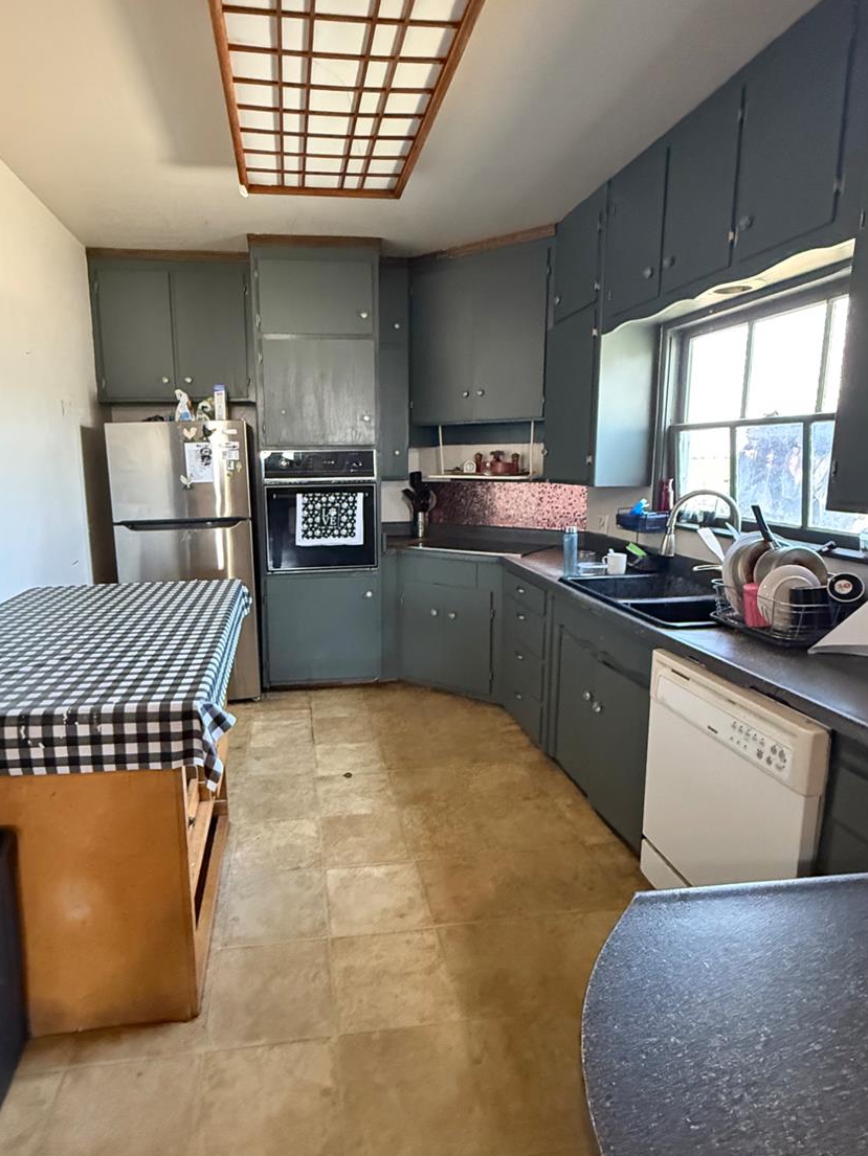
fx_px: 635
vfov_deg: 84.6
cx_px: 366
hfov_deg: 68.3
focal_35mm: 19
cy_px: 565
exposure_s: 1/60
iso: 1000
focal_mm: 2.22
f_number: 2.2
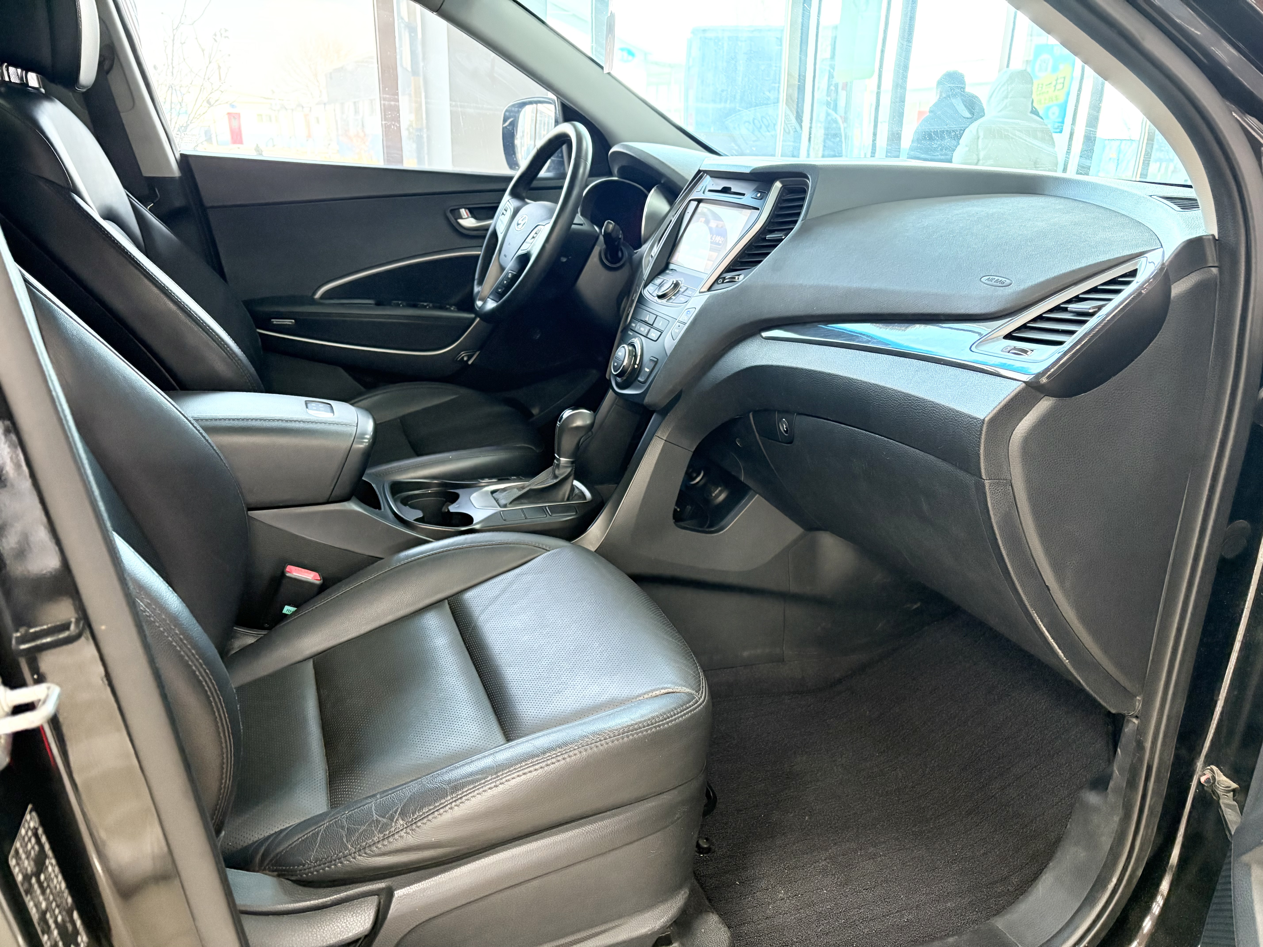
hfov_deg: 67.3
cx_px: 632
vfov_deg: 53.1
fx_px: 949
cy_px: 474
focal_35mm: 26
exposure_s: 1/52
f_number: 1.6
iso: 500
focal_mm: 5.96
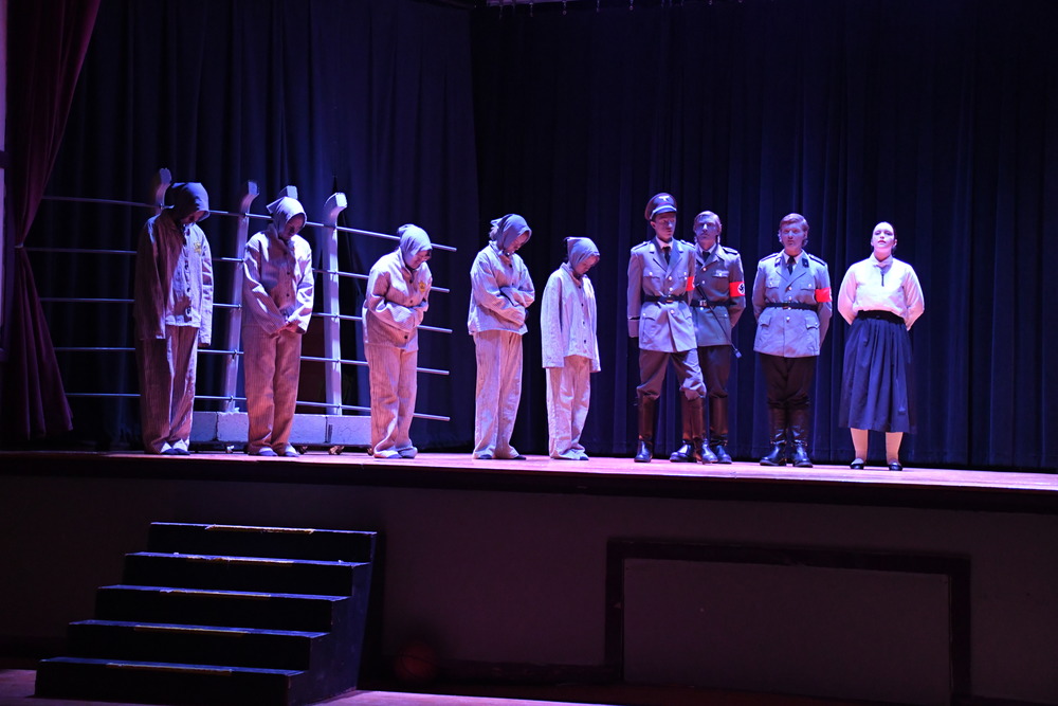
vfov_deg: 26.0
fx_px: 1528
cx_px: 529
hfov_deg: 38.2
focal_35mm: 52
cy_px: 353
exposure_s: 1/60
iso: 4500
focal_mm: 35
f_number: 4.2
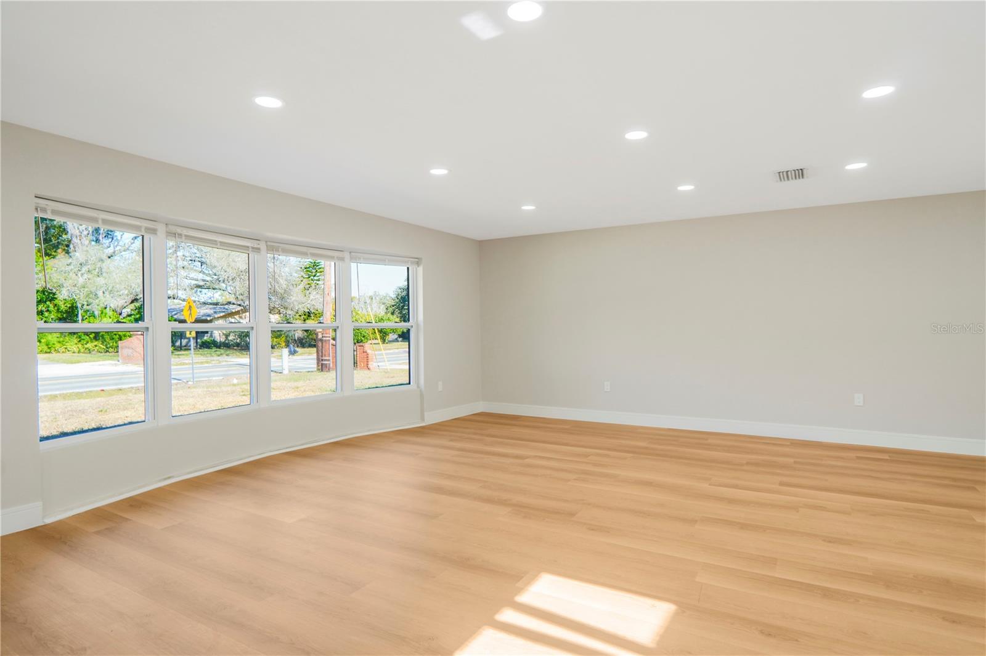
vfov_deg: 67.3
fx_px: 493
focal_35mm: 18
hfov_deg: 90.0
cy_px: 328
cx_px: 493
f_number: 3.2
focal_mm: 12
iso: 100
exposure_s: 1/80
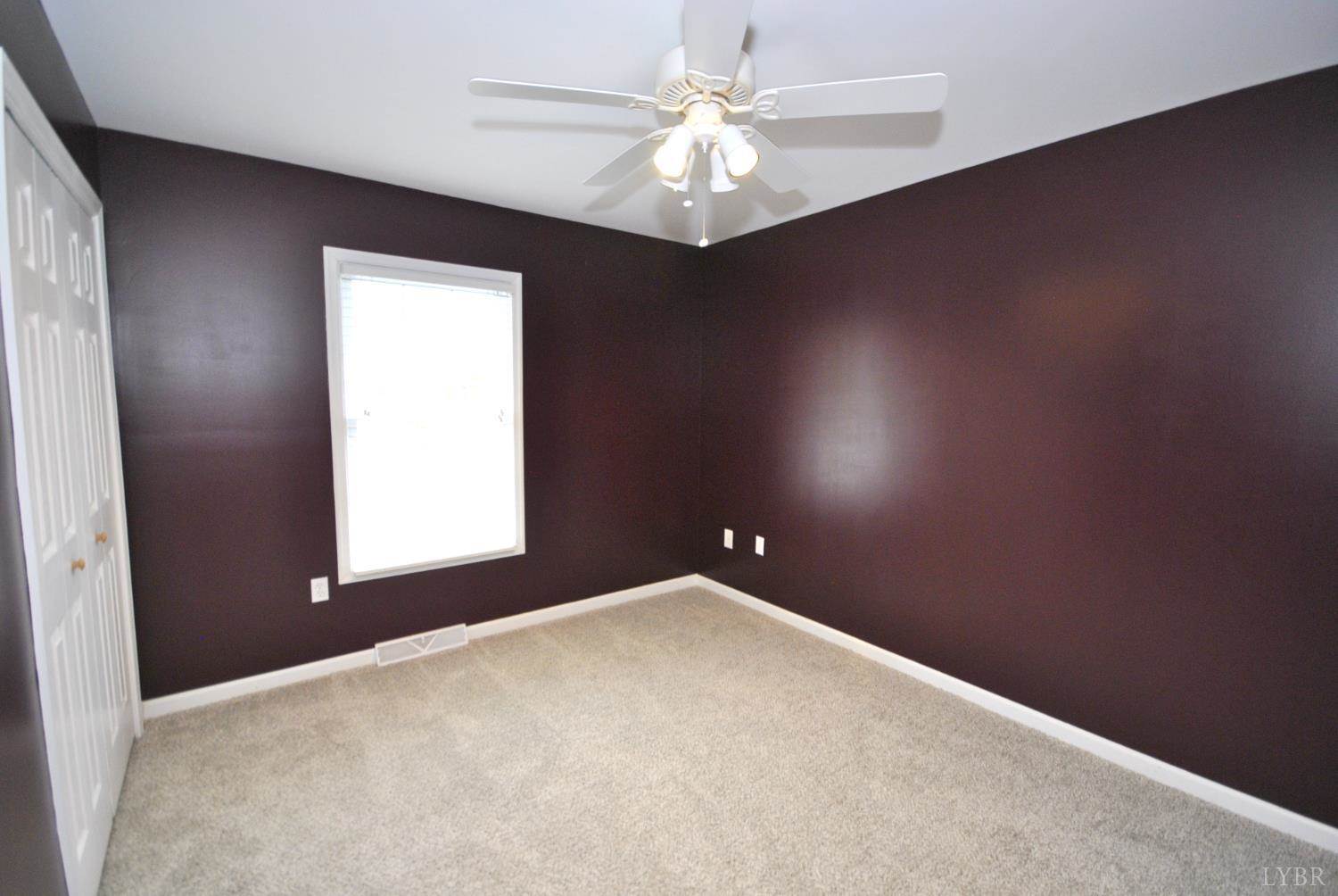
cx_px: 669
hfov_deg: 100.3
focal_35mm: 15
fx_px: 558
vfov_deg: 77.5
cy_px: 448
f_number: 4
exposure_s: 1/25
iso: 400
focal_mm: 10
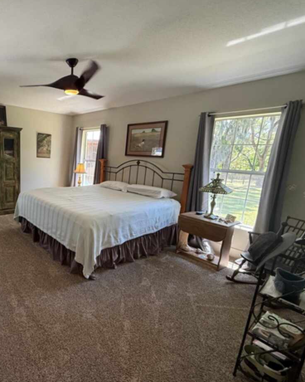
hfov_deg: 65.6
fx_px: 215
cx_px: 70
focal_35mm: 19
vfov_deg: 83.3
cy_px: 194
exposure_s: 1/120
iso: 250
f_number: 2.2
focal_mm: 2.22
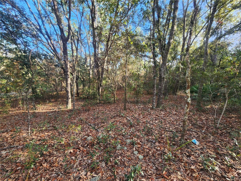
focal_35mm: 13
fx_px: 91
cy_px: 90
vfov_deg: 89.9
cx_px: 120
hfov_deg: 106.2
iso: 80
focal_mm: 2.2
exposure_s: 1/120
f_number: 2.2
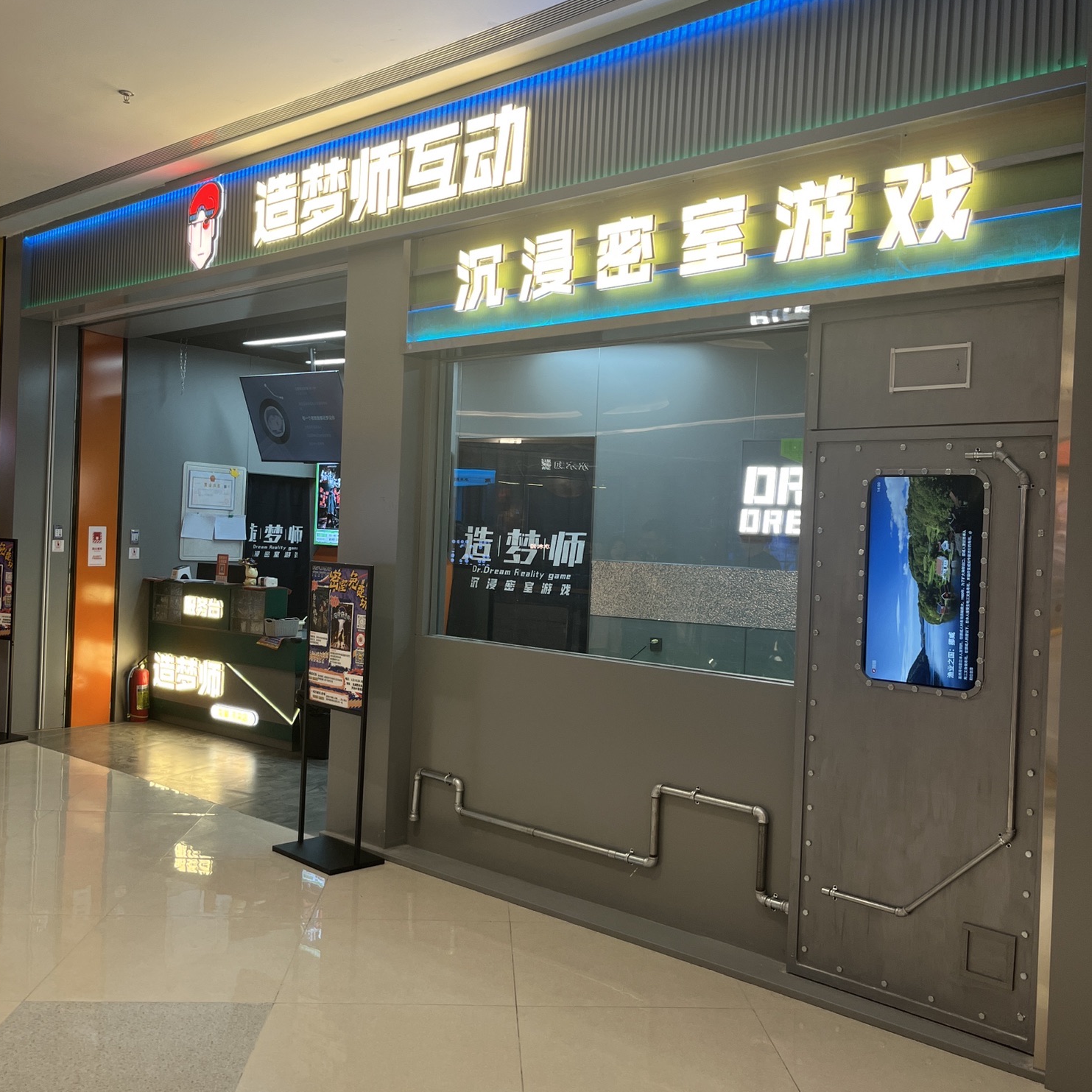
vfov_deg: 52.5
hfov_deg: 52.5
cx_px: 541
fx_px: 1106
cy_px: 543
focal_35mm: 31
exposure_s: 1/144
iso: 50
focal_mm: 5.1
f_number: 1.6
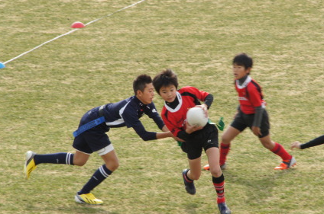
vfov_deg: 3.9
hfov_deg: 5.8
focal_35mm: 354
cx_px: 170
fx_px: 3180
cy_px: 116
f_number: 16
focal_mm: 200
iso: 320
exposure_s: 1/160
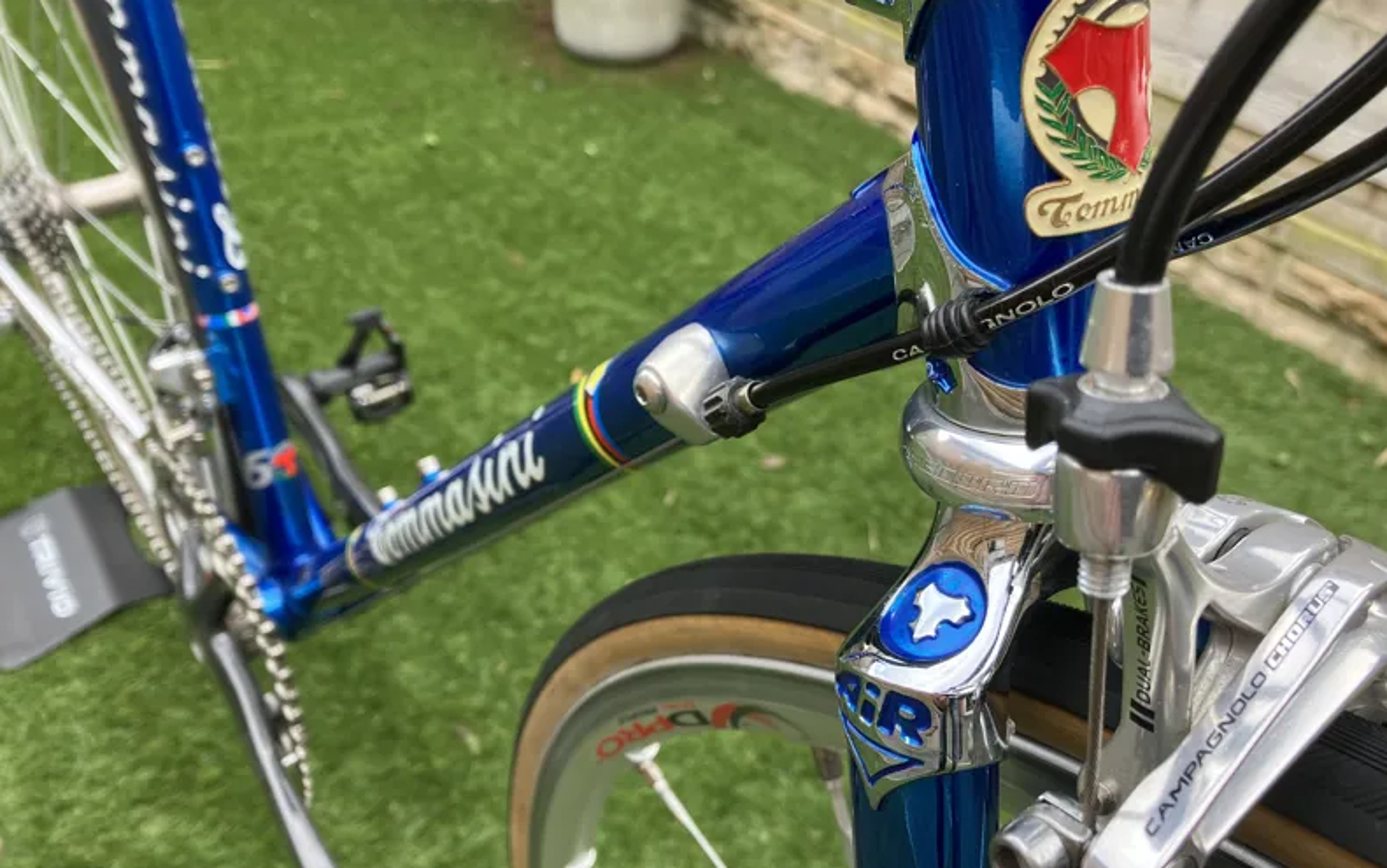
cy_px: 354
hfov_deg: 62.9
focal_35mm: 30
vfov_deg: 41.7
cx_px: 694
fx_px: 1134
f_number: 1.8
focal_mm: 3.99
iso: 40
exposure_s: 1/128
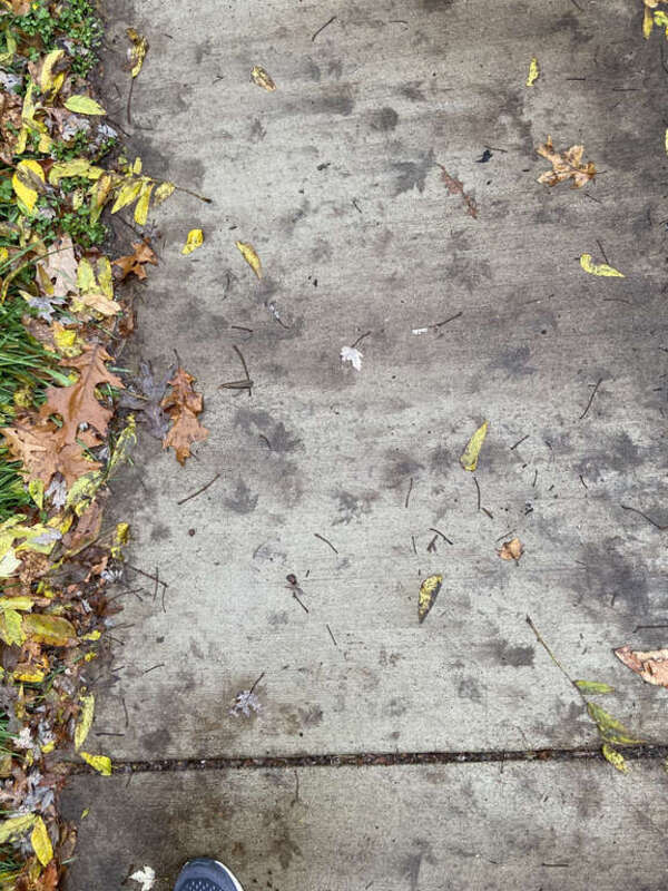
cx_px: 334
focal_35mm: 26
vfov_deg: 67.3
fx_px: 669
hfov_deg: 53.1
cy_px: 446
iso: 125
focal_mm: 4.25
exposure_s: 1/116
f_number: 1.8
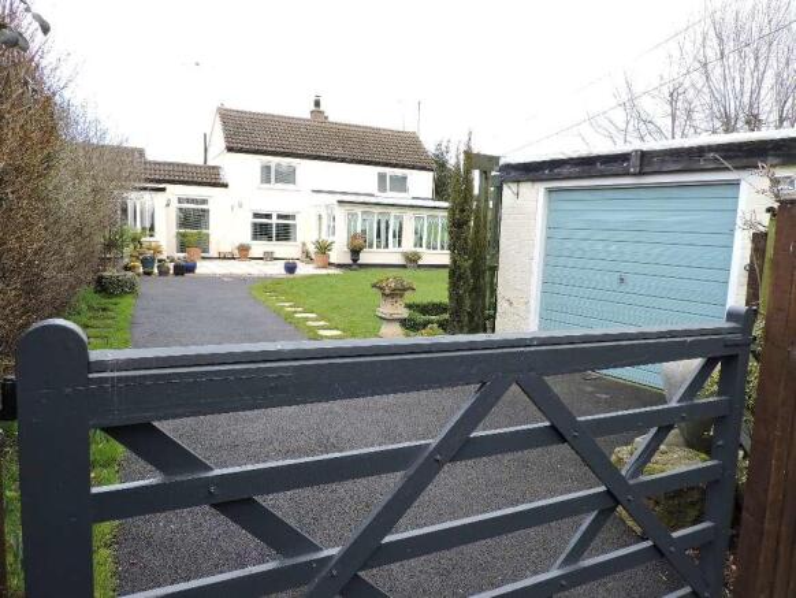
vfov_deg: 56.9
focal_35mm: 24
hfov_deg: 71.6
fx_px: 552
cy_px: 299
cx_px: 398
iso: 100
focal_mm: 4.3
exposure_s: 1/200
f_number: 3
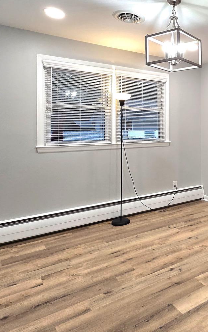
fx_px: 254
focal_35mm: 28
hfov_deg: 38.7
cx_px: 215
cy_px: 125
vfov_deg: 65.5
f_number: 2.2
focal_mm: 1.7
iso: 160
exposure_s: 1/60.2
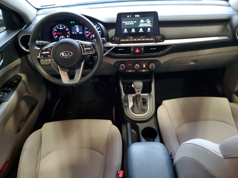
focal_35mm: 26
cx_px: 119
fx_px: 179
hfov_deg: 67.3
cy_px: 89
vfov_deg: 53.1
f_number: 1.5
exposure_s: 1/60.2
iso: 345
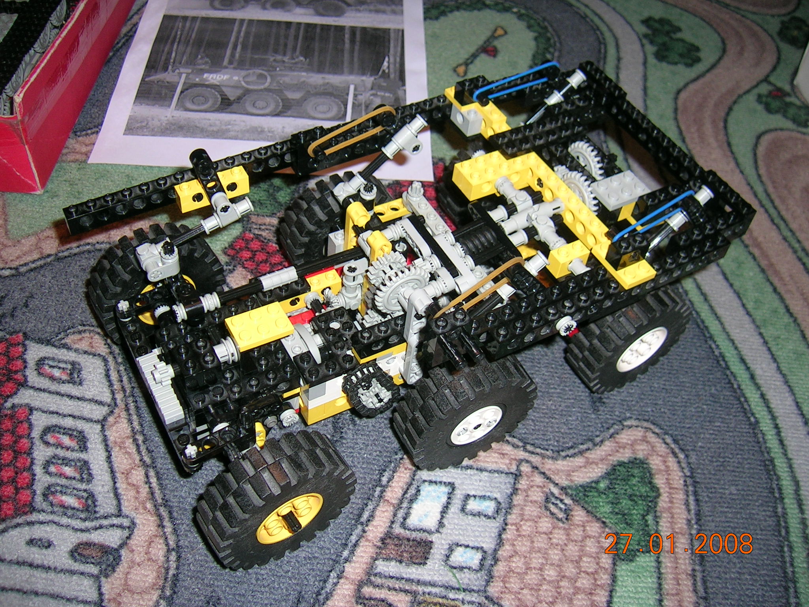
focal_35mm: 35
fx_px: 818
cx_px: 404
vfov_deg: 40.7
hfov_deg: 52.6
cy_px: 304
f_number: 2.8
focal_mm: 5.4
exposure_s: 1/60.1
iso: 50
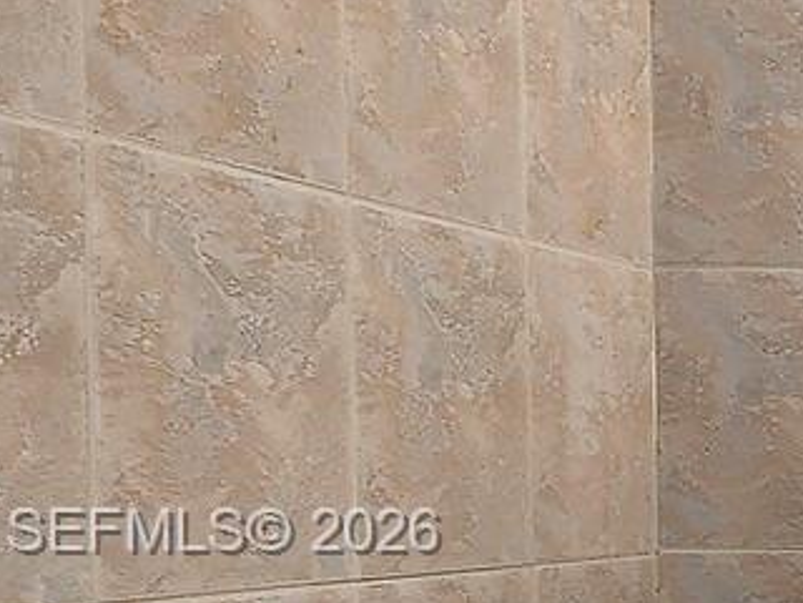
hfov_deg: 18.1
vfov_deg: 22.1
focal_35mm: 65
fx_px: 1508
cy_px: 535
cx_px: 1666
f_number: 2.2
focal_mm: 2.2
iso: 80
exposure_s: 1/60.2
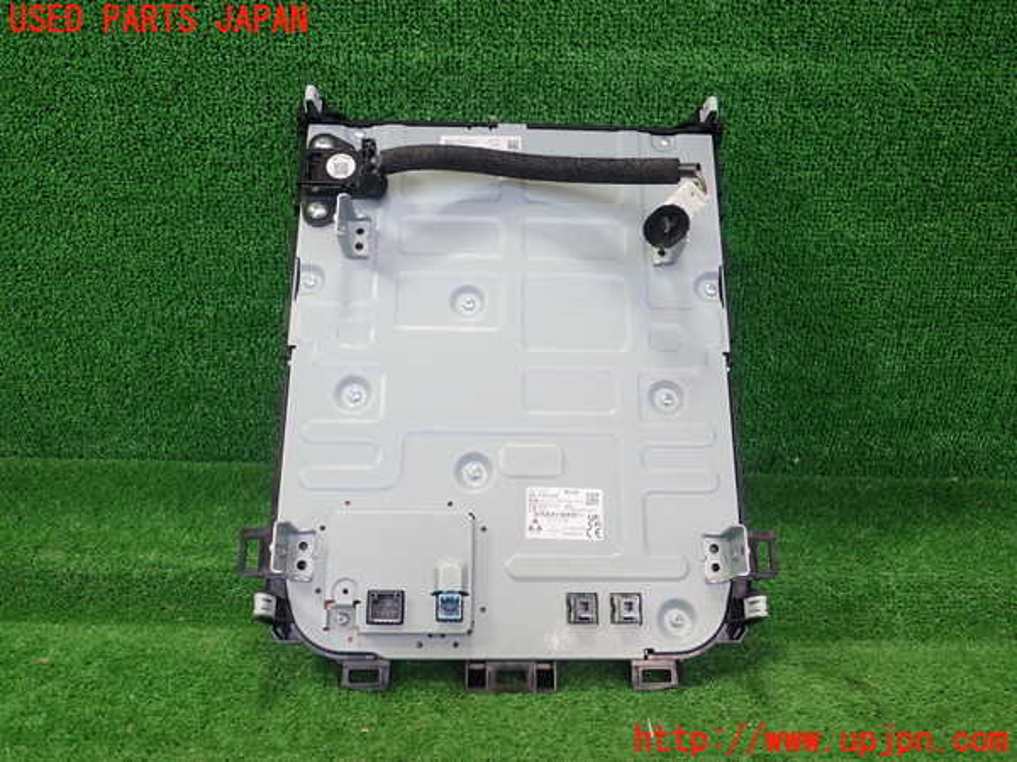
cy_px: 381
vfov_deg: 46.8
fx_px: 881
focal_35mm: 30
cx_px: 508
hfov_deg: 60.0
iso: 160
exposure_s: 1/125
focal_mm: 5.5
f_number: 2.3
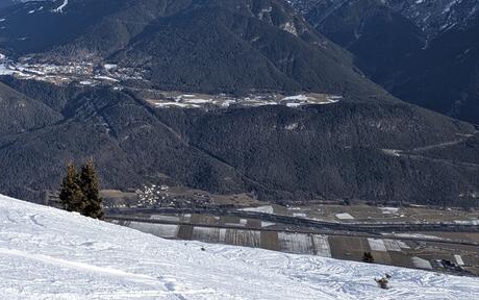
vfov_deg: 21.4
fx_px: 744
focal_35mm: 57
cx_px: -4
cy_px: -46
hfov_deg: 32.7
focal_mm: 6.81
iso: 48
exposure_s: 1/1689
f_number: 1.85
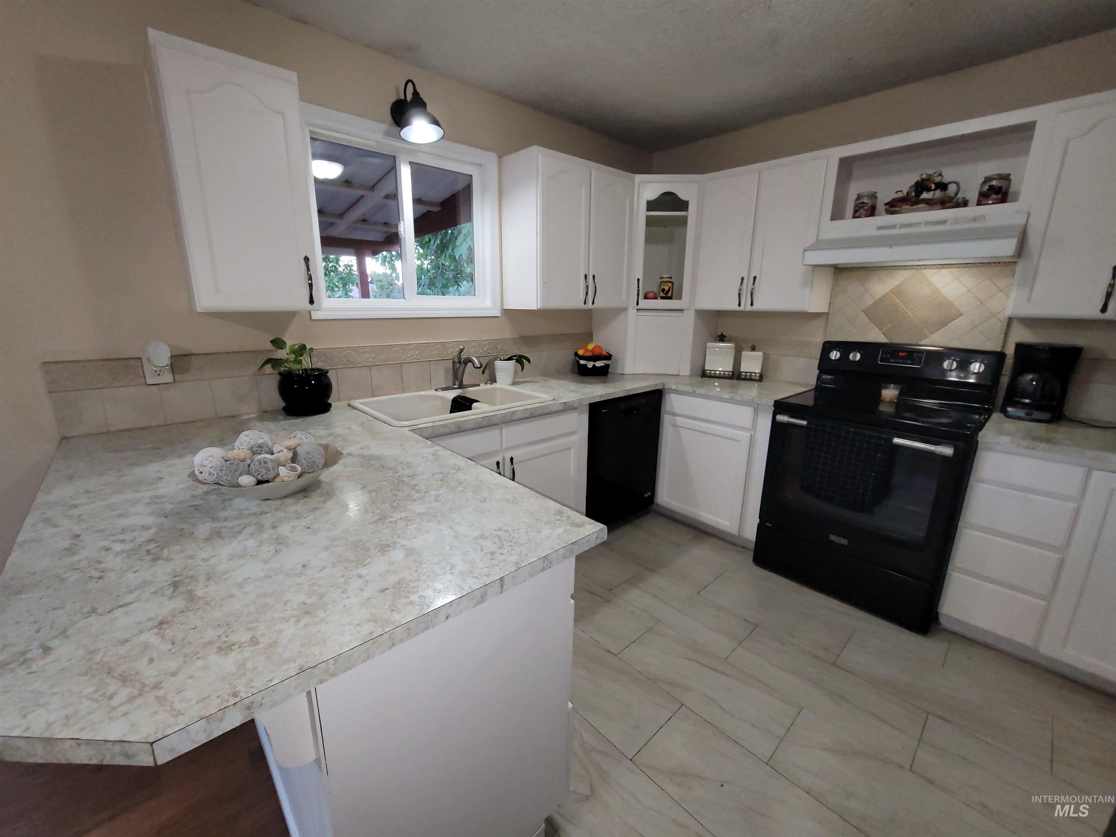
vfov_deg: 89.9
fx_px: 419
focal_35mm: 13
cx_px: 558
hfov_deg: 106.2
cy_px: 418
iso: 400
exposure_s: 1/60
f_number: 2.2
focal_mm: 2.2
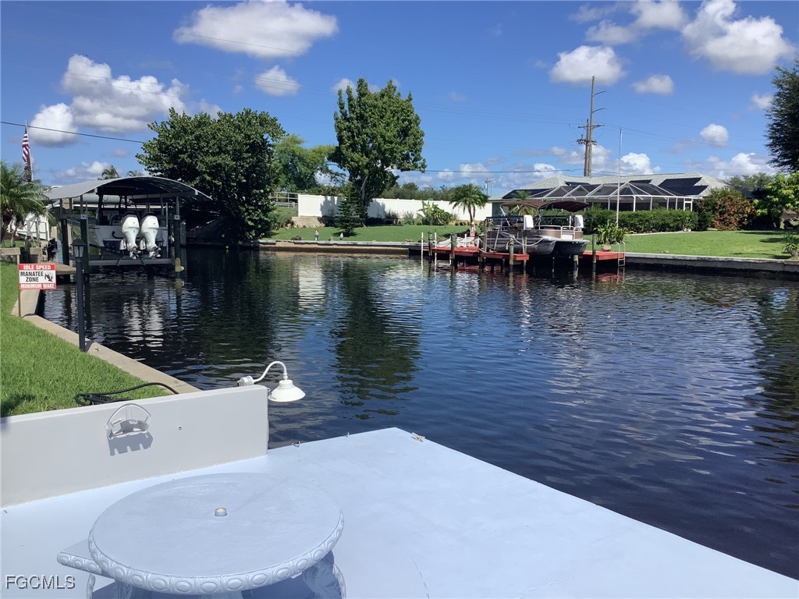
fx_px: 716
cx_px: 400
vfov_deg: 45.4
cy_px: 300
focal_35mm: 31
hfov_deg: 58.4
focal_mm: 3.3
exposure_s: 1/2398
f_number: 2.4
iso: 25
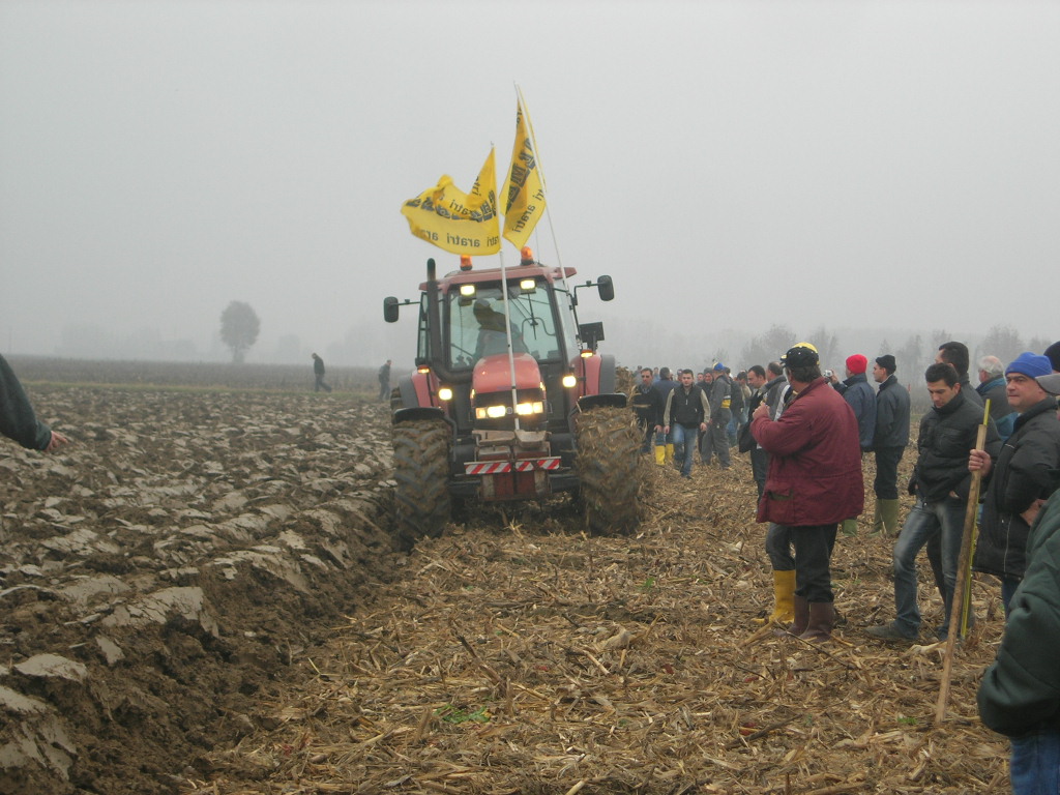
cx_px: 530
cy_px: 398
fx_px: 3460
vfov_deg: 13.1
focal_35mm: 113
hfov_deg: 17.4
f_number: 4.9
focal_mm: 23.4
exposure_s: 1/112
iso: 64
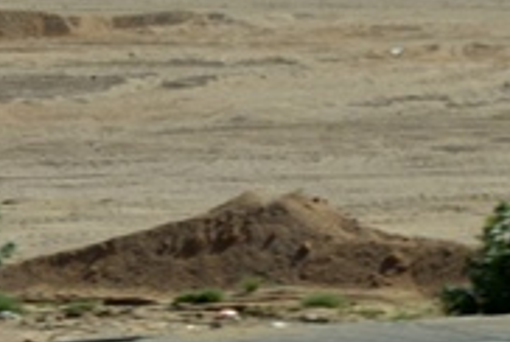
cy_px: -154
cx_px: 91
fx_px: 4740
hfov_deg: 6.2
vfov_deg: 4.1
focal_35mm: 334
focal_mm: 55
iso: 100
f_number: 8
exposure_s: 1/250
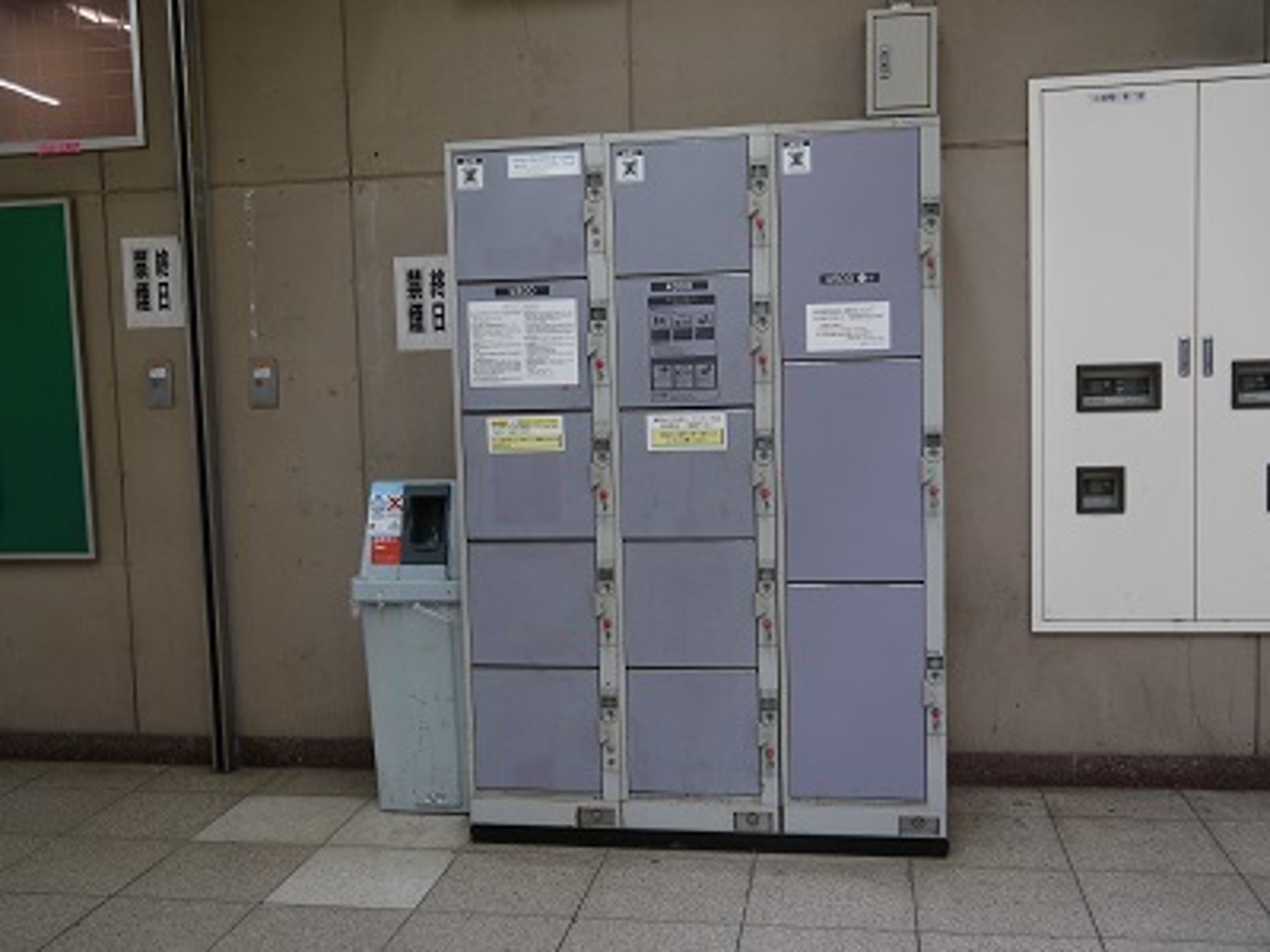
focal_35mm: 38
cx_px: 635
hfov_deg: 49.0
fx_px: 1394
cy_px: 476
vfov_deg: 37.7
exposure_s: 1/60
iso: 250
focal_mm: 19
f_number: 4.1
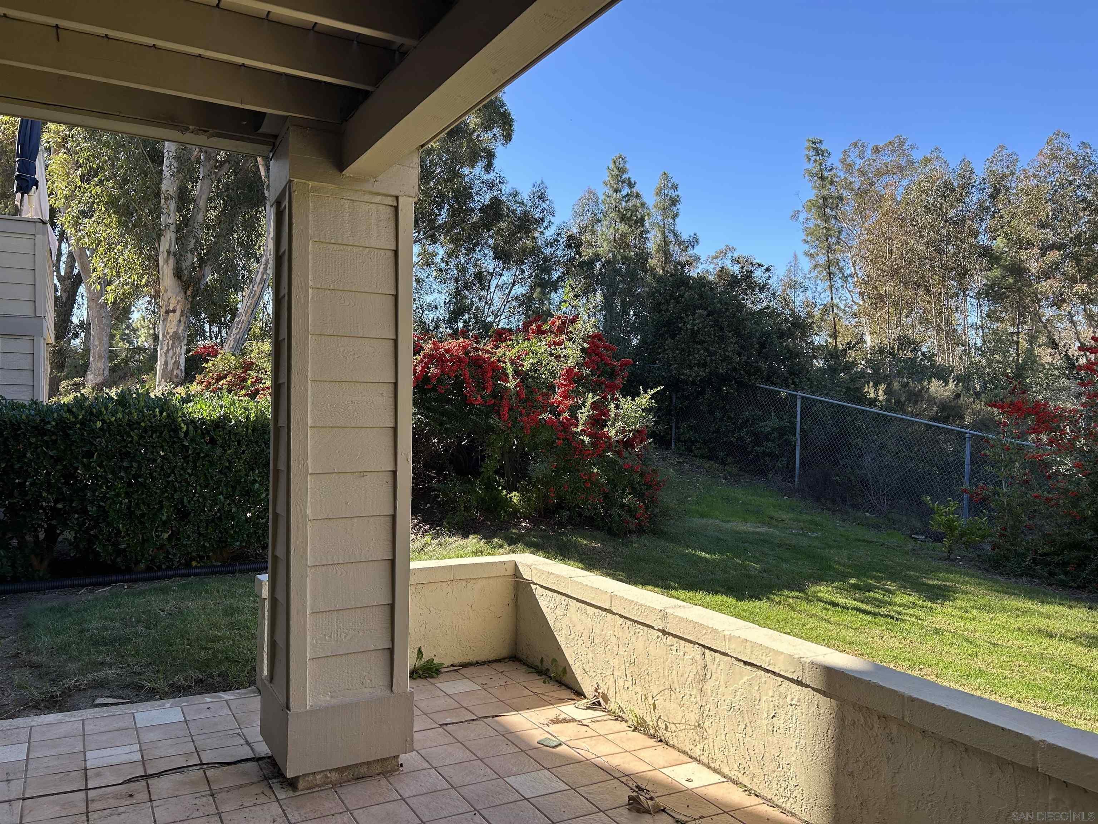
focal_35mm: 26
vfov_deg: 53.1
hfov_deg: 67.3
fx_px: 825
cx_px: 549
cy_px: 412
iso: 50
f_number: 1.5
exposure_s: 1/1068
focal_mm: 5.7
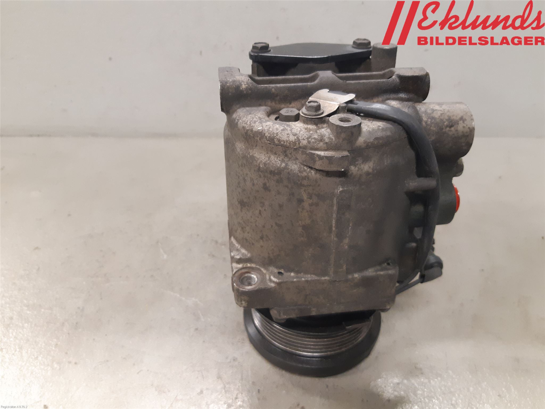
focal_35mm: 26
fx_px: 409
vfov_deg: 53.1
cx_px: 272
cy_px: 204
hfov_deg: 67.3
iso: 250
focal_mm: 3.93
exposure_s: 1/50
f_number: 1.7
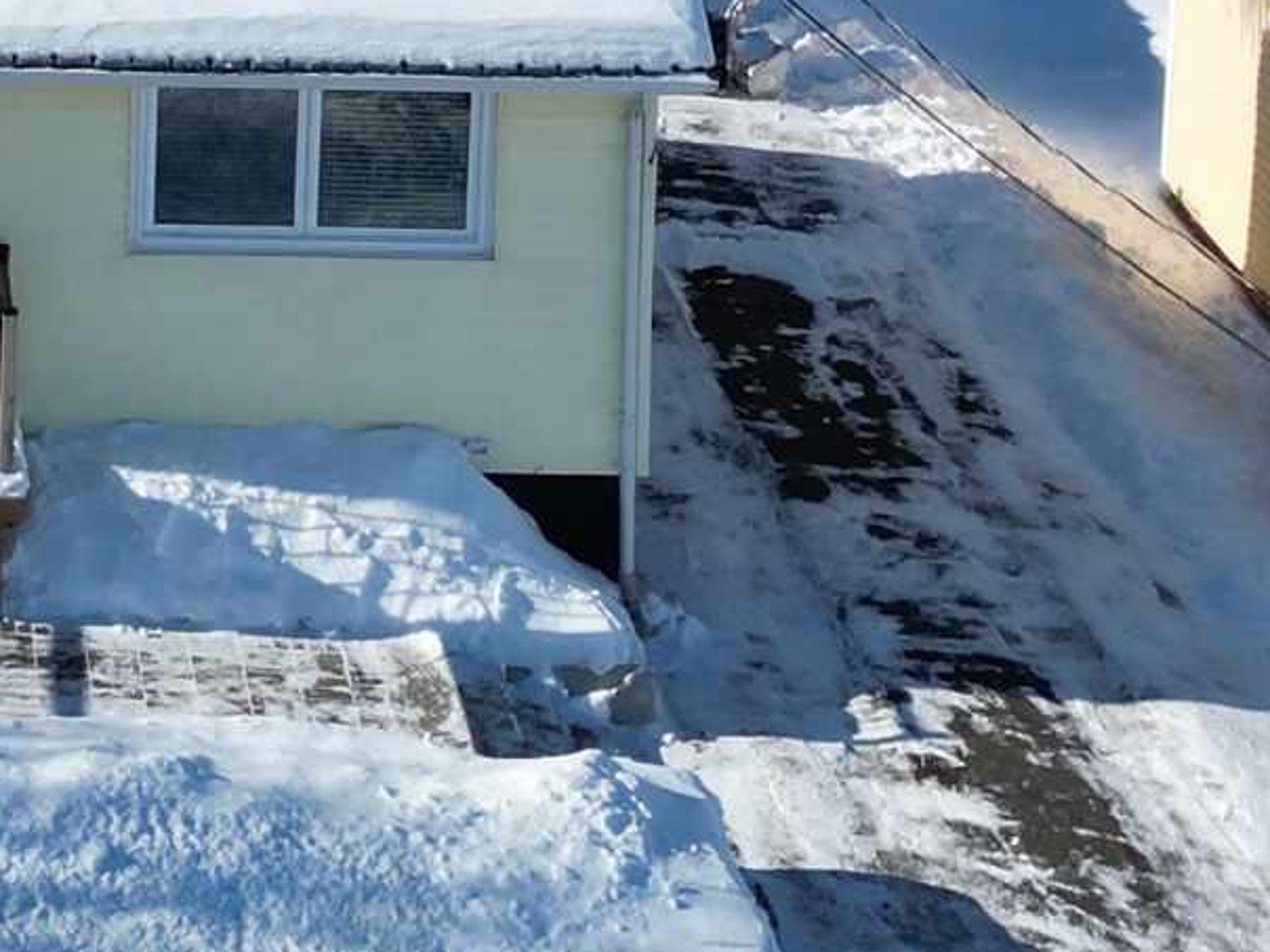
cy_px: -580
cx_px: -38
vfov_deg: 11.5
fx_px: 4476
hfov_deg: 15.8
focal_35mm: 122
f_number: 1.7
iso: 140
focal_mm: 6.72
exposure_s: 1/5000
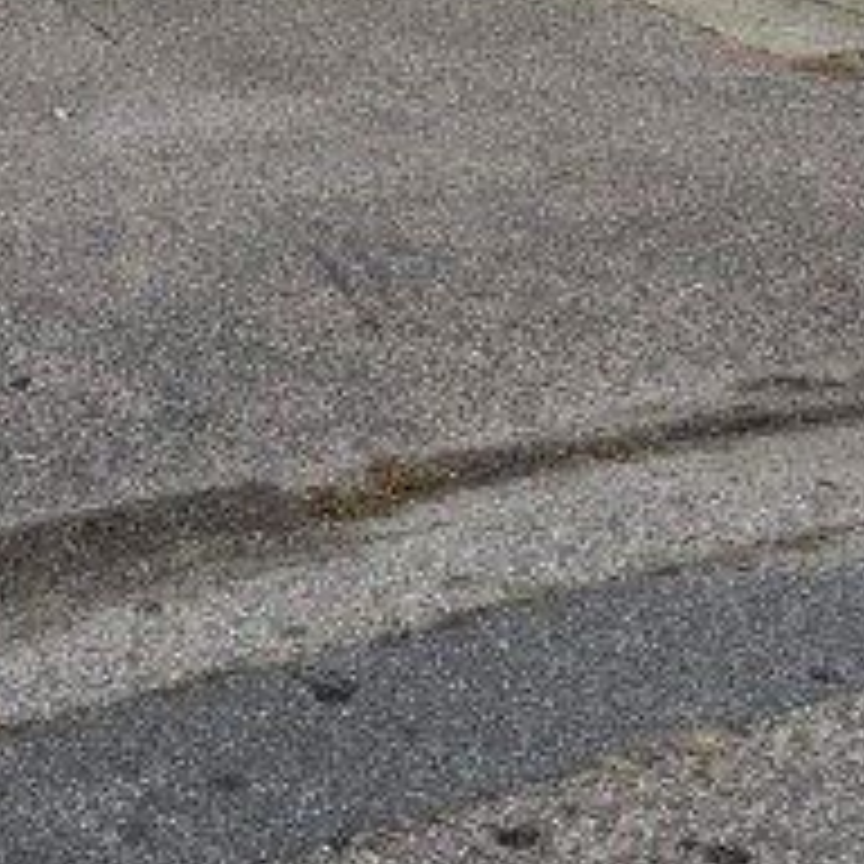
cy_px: -418
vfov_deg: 18.2
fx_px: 2400
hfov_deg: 20.4
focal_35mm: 85
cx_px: 382
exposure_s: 1/4167
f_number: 1.78
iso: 80
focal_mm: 6.76
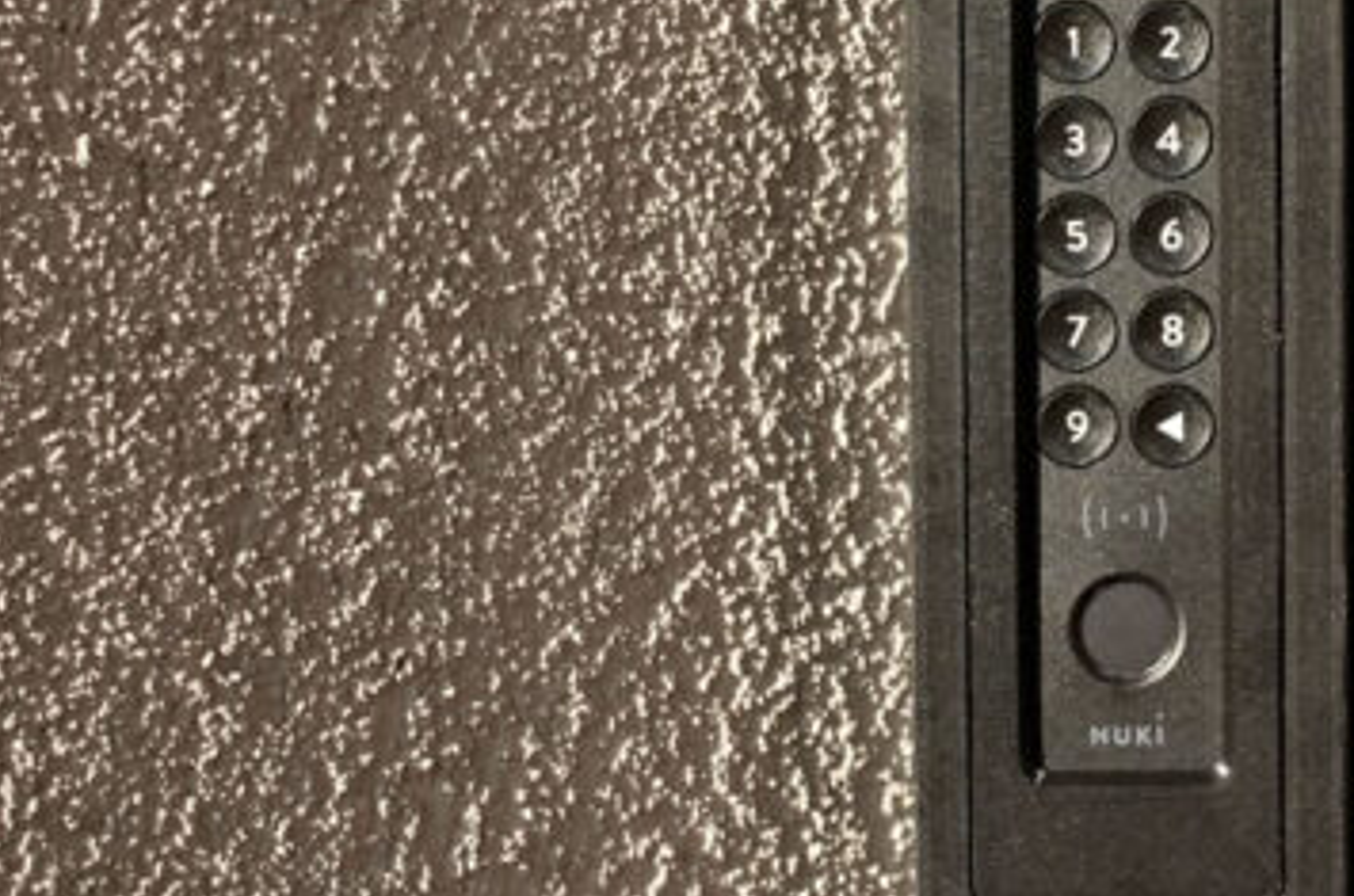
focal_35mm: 74
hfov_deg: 26.8
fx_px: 2776
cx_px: 1102
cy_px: 379
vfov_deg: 18.3
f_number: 5
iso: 100
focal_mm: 25
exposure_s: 1/250
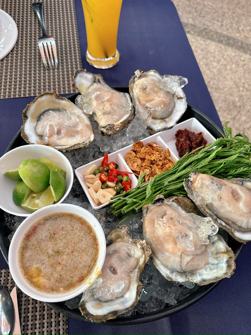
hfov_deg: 56.8
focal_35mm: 24
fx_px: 232
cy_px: 168
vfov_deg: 71.6
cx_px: 126
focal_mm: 6.76
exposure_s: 1/50
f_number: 1.78
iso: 250
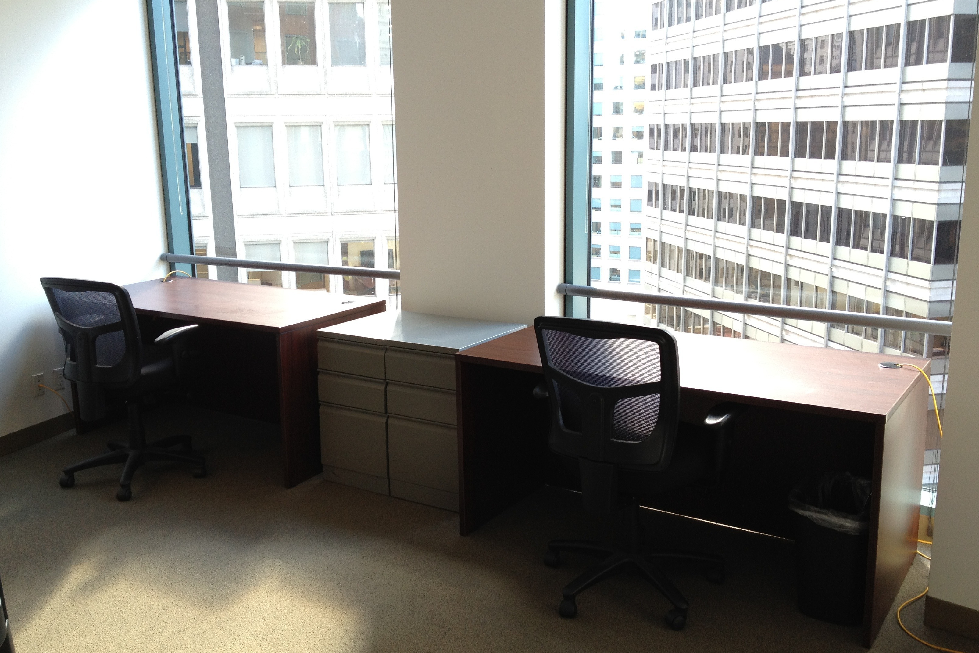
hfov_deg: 51.9
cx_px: 483
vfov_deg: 35.9
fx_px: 1006
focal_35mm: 37
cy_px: 326
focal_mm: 4.28
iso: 64
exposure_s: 1/24
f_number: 2.4
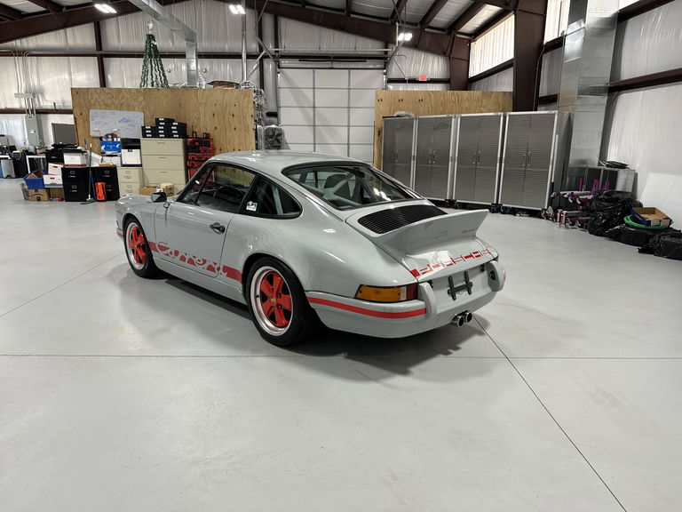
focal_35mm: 24
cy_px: 256
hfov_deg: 71.6
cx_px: 341
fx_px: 473
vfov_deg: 56.8
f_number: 1.78
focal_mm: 6.86
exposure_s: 1/120
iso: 160
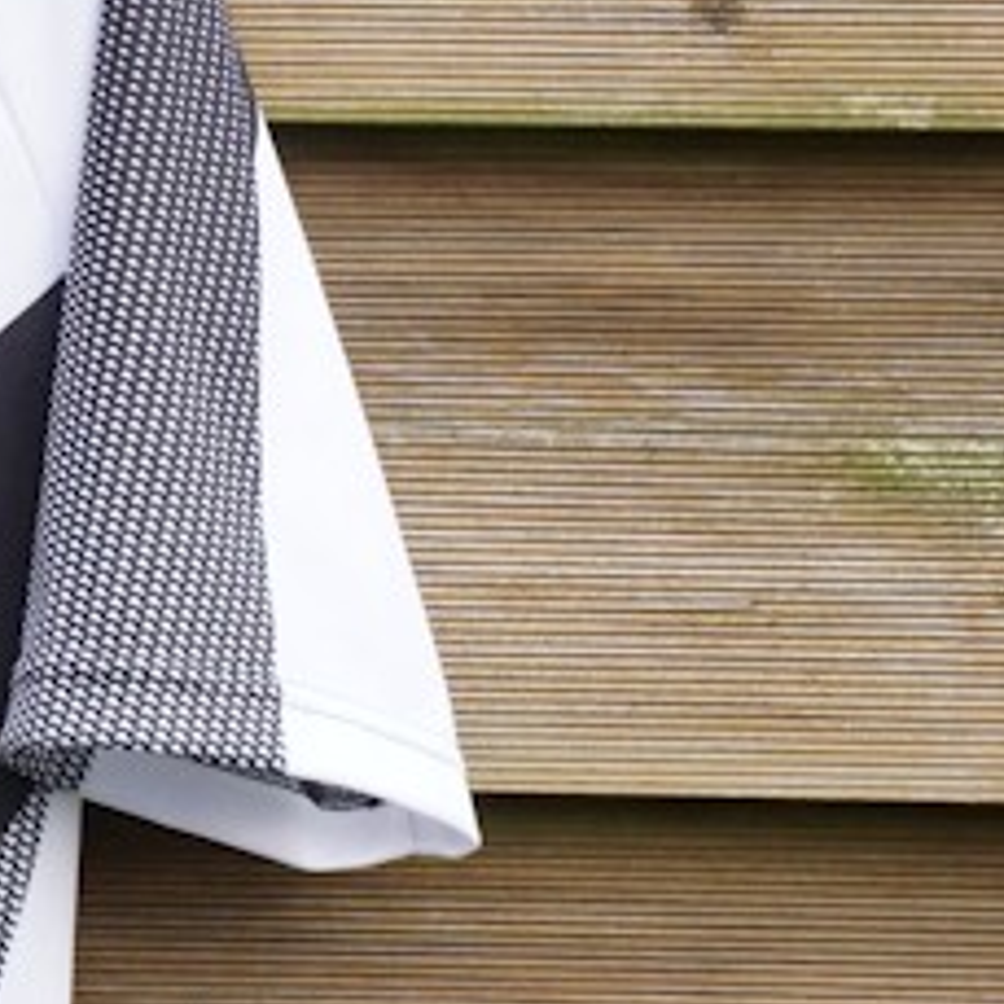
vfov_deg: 5.6
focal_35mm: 312
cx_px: -701
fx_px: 10238
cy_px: 331
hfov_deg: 5.5
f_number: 9
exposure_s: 1/50
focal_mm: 70
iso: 800
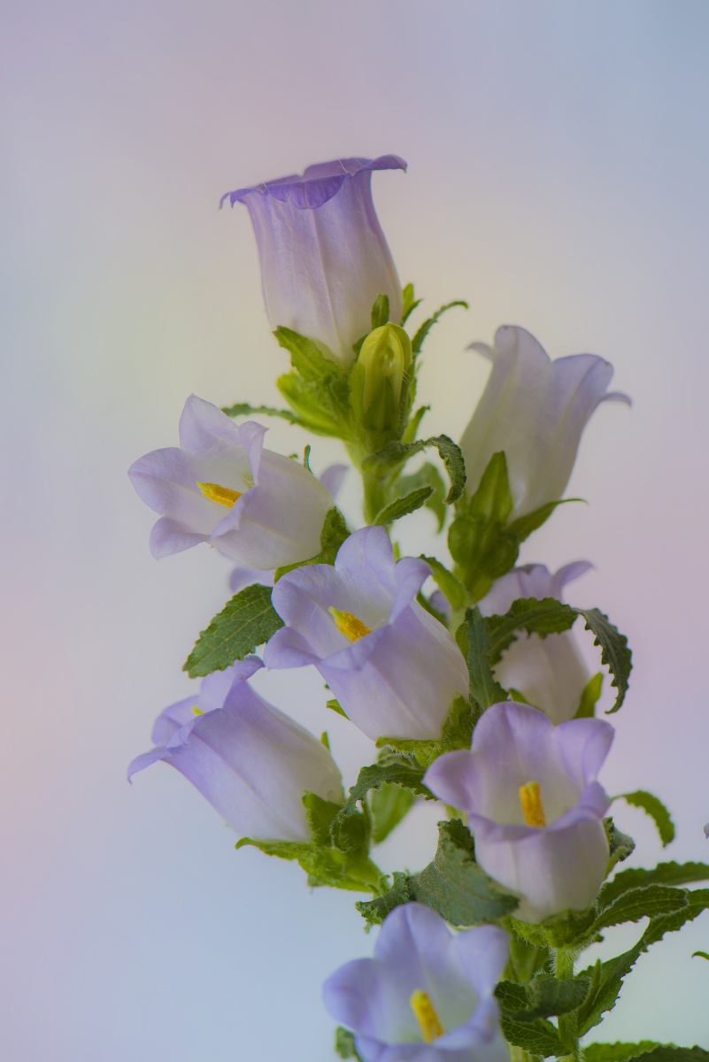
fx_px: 3099
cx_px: 354
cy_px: 531
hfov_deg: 13.1
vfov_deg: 19.4
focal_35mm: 105
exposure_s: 1/125
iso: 100
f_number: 9
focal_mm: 105
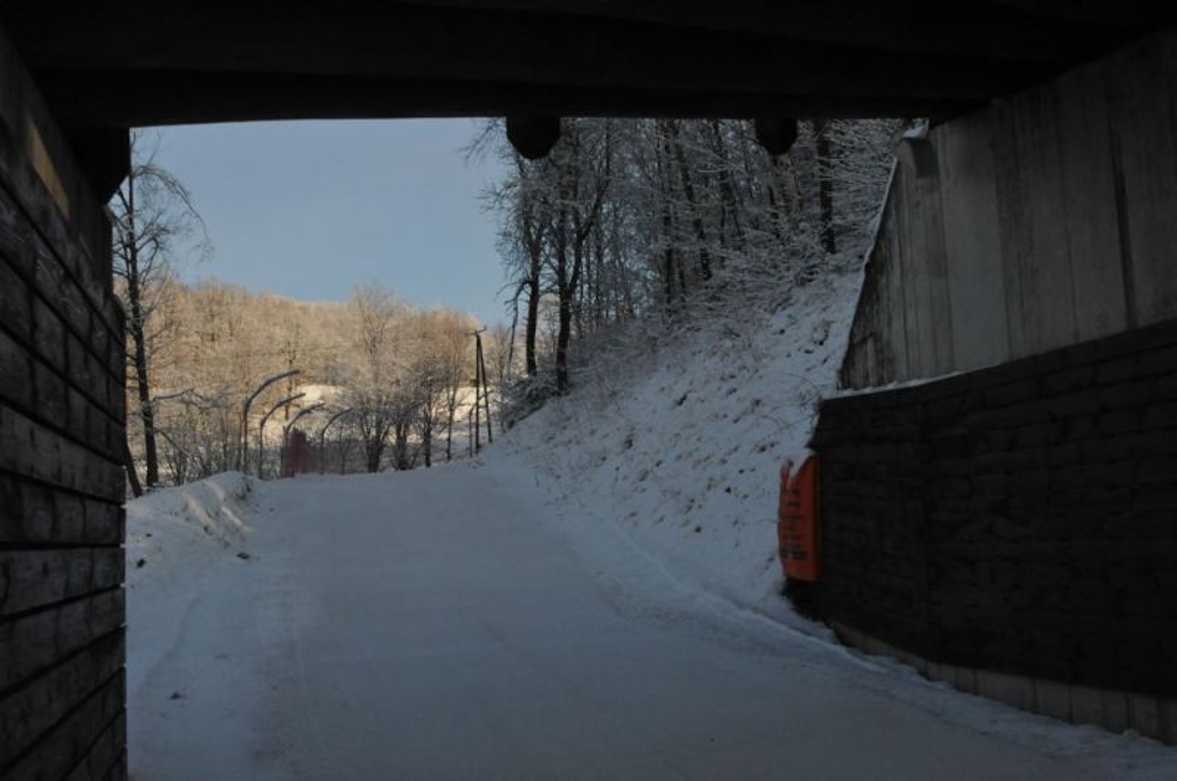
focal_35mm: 42
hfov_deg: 46.5
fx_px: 1371
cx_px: 588
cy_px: 390
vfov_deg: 31.8
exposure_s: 1/2000
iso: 1000
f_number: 9
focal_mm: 28
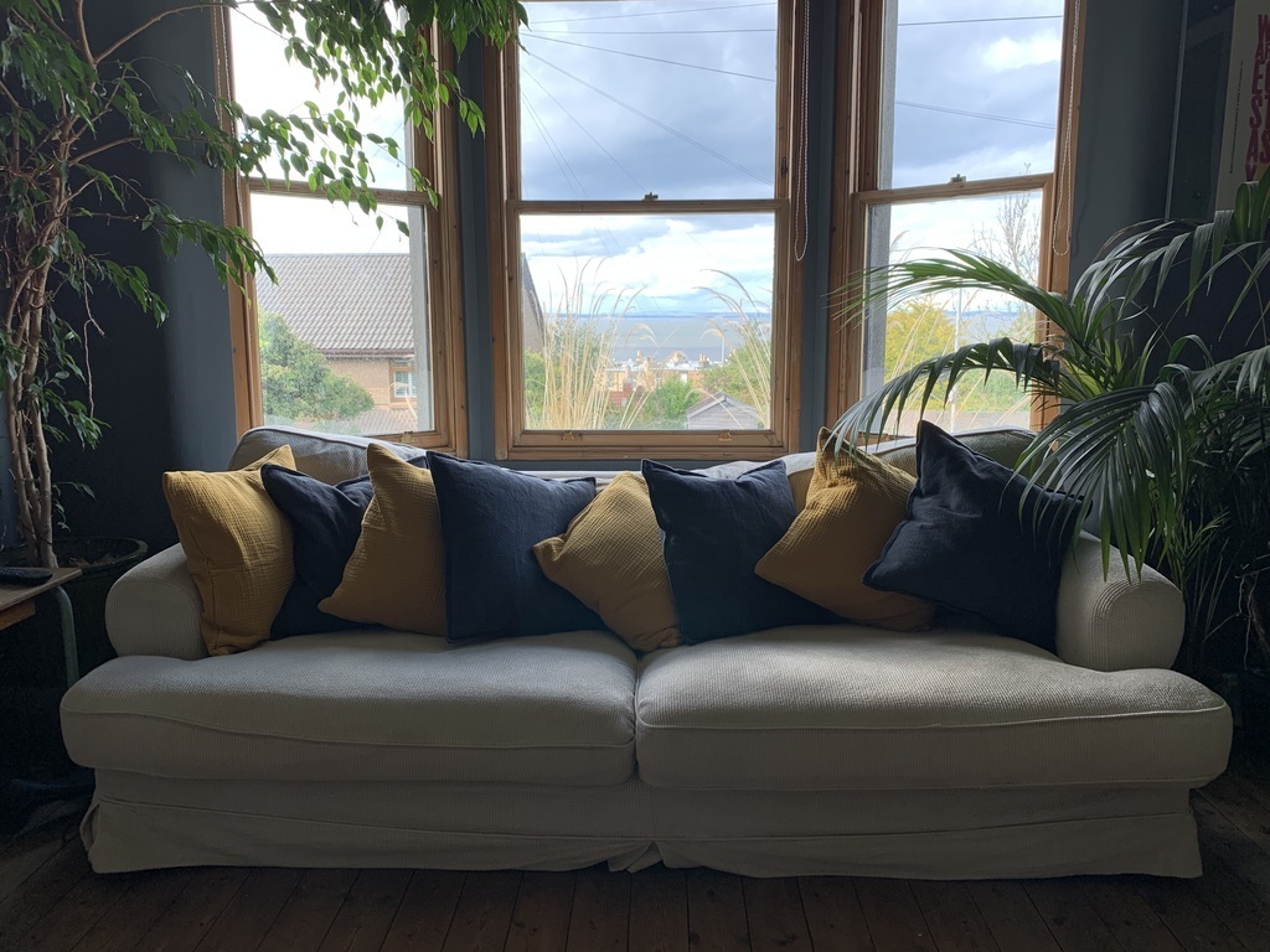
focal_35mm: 26
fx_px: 954
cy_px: 476
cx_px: 635
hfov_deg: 67.3
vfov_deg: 53.1
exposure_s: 1/122
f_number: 1.8
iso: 25
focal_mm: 4.25
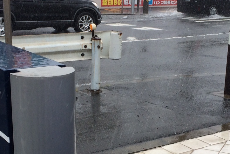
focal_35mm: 68
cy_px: 109
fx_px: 435
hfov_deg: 29.6
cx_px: 118
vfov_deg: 19.9
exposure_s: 1/376
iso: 32
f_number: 2.2
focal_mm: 4.15
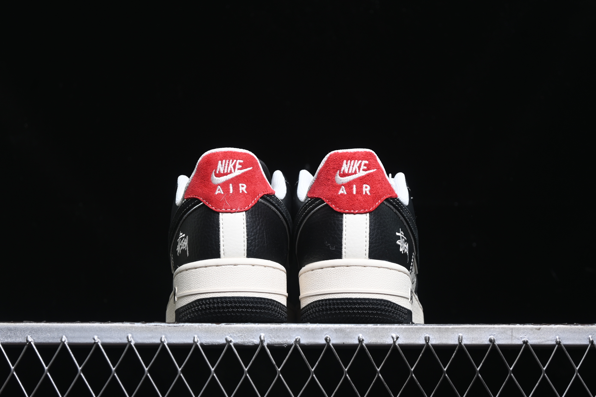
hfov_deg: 27.0
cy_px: 198
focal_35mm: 75
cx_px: 298
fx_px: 1242
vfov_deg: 18.2
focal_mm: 50
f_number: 6.3
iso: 160
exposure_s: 1/50
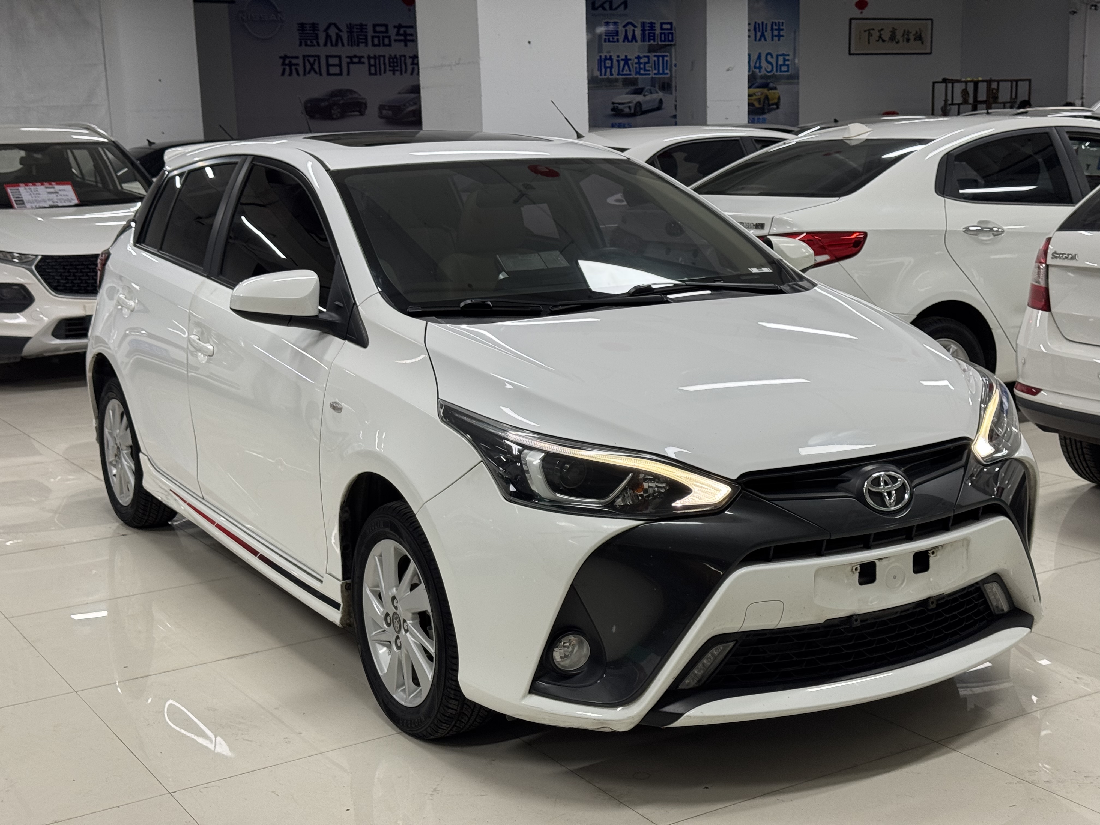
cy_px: 412
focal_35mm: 48
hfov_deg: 39.7
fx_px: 1525
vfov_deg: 30.3
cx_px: 550
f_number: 1.78
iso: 64
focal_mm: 6.76
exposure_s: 1/50
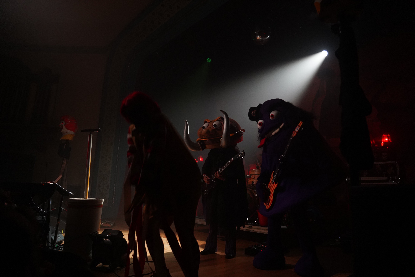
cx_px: 208
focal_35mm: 24
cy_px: 138
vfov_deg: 53.1
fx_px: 277
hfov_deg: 73.7
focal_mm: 24
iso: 3200
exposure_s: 1/160
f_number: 4
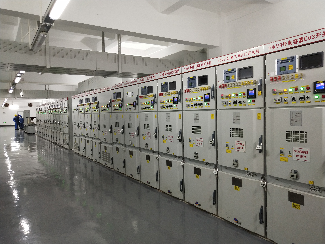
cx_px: 162
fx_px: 282
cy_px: 122
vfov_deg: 46.8
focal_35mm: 30
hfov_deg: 60.0
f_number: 1.8
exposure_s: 1/50
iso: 180
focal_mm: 3.95
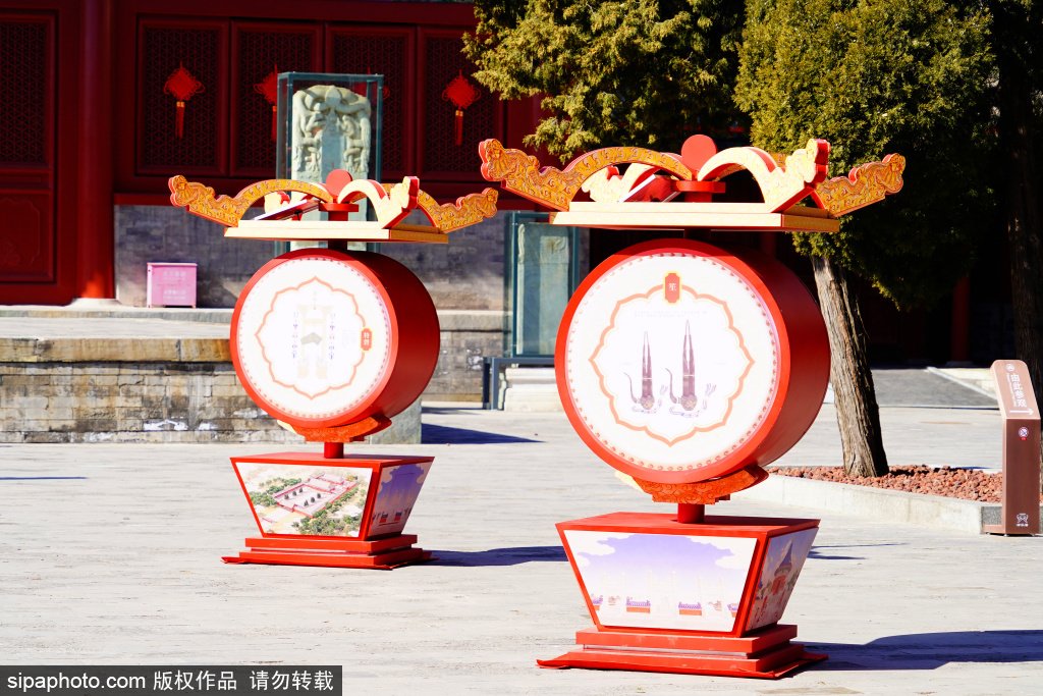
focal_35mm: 112
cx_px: 522
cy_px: 348
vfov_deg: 12.2
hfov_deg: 18.3
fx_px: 3245
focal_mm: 112
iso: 500
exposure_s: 1/640
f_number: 8
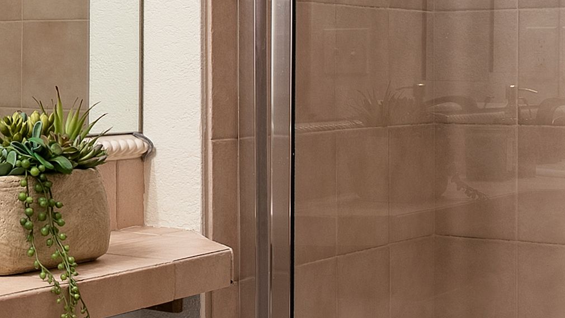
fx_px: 1318
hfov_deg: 22.2
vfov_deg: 13.7
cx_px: -130
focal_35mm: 88
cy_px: 90
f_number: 8
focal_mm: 20
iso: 160
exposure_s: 1
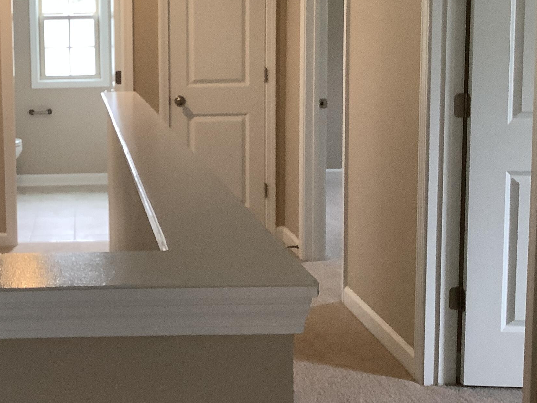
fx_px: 869
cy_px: 127
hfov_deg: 32.9
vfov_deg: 25.9
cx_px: 72
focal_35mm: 56
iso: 125
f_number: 2.4
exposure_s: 1/50
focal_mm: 3.3
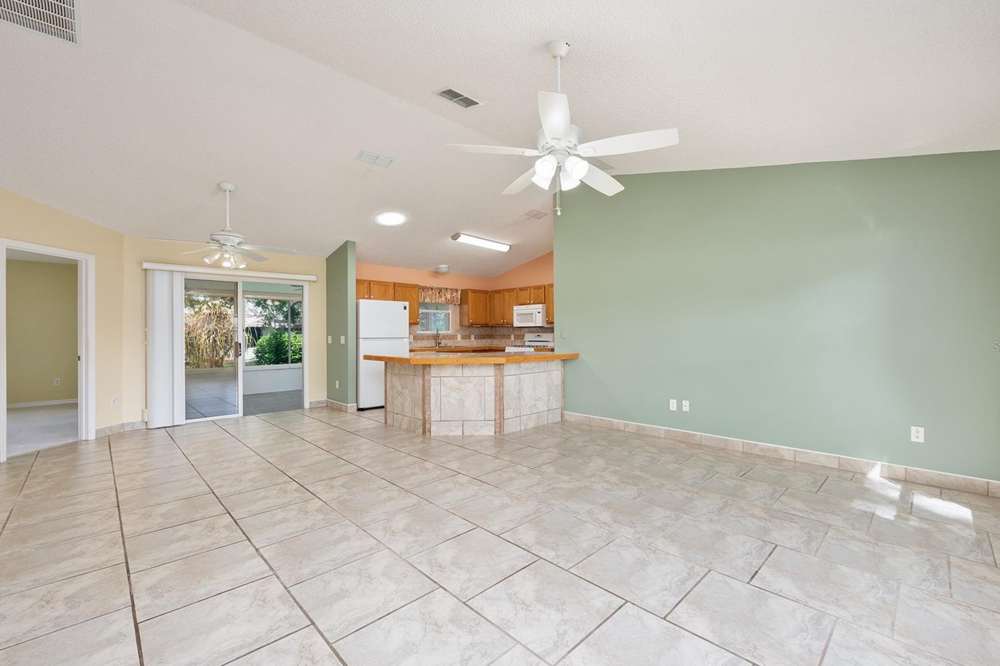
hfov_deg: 100.4
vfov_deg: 77.3
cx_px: 516
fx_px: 417
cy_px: 346
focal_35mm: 15
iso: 320
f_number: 7.1
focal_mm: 14
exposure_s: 1/20
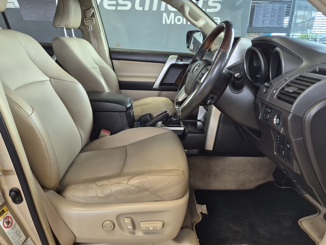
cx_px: 163
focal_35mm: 24
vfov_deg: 56.8
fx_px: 226
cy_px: 118
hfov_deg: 71.6
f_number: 1.8
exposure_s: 1/100
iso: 160
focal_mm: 5.4
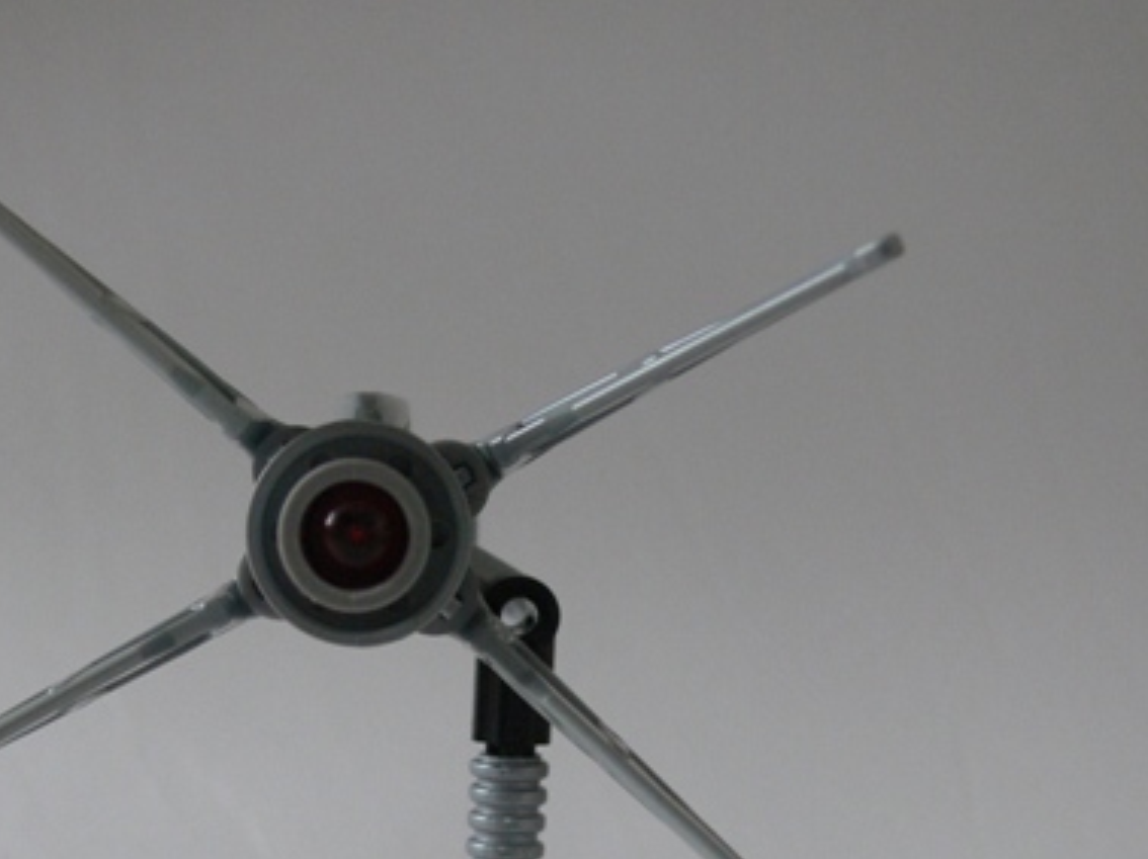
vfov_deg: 22.6
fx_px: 2121
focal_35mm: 64
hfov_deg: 29.9
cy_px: 703
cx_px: 322
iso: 200
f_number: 2.8
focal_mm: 8.2
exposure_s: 1/15
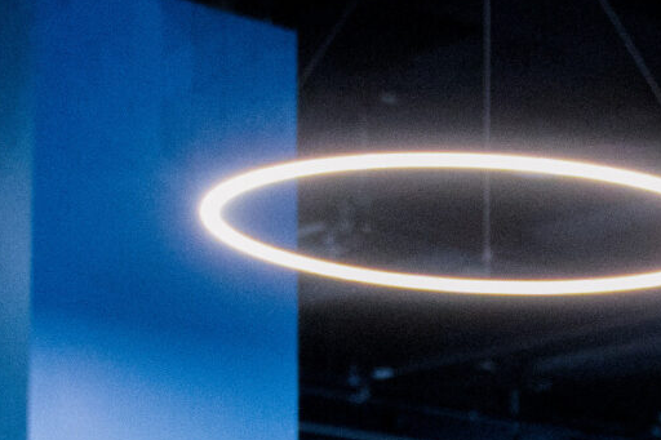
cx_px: 1183
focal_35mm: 160
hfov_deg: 11.9
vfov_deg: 8.2
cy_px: 878
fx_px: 2937
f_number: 3.2
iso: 4000
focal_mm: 32
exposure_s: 1/160
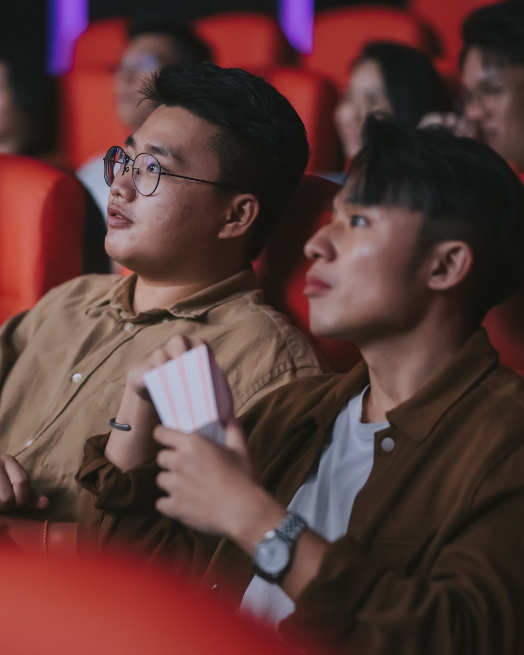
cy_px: 328
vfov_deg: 16.0
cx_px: 107
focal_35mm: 120
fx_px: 2326
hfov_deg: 12.8
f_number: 1.4
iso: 2500
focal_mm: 85
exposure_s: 1/160
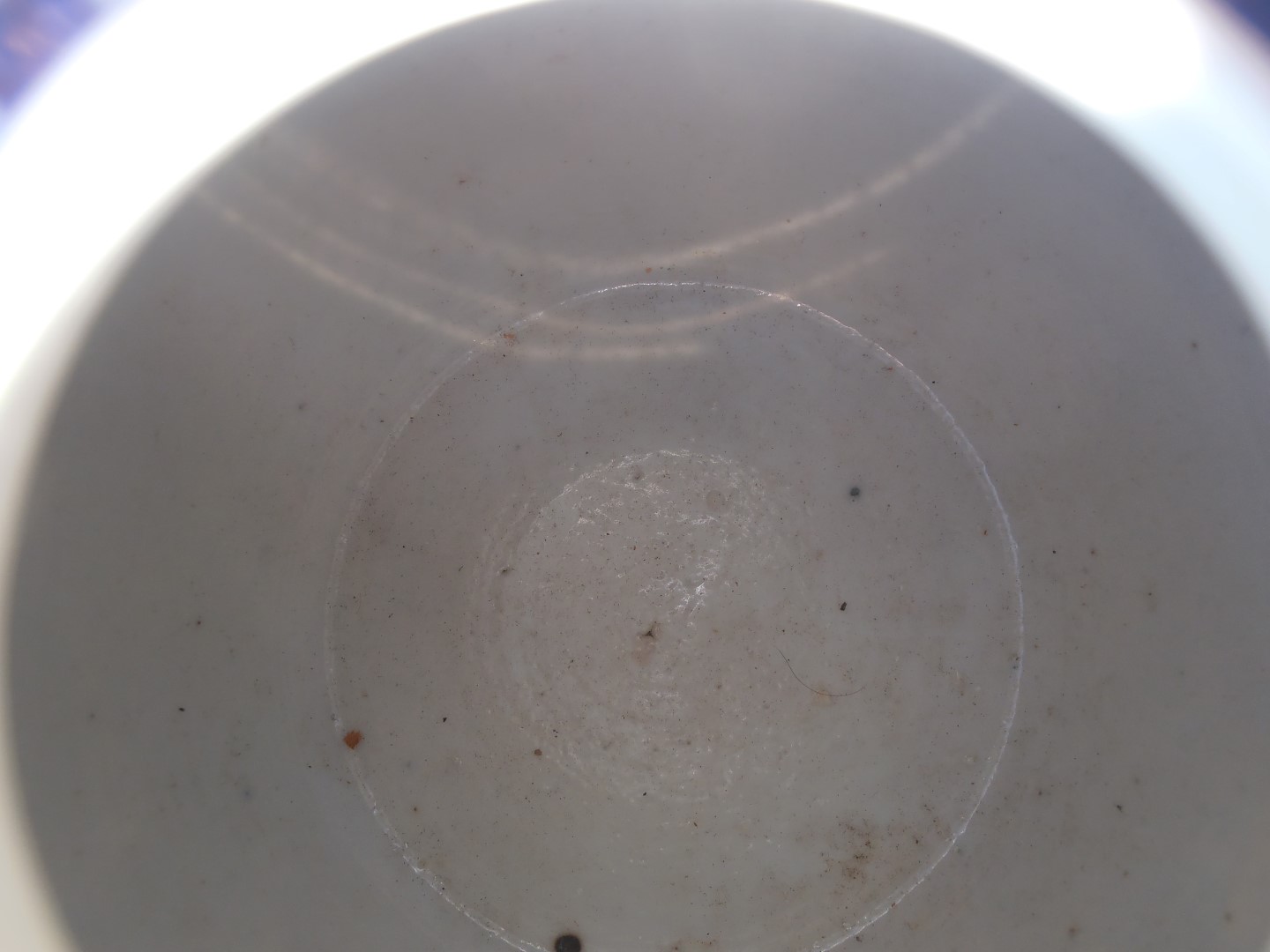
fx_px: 1211
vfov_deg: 42.9
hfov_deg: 55.4
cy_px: 476
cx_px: 635
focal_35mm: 33
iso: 100
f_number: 3.6
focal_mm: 5.93
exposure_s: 1/40
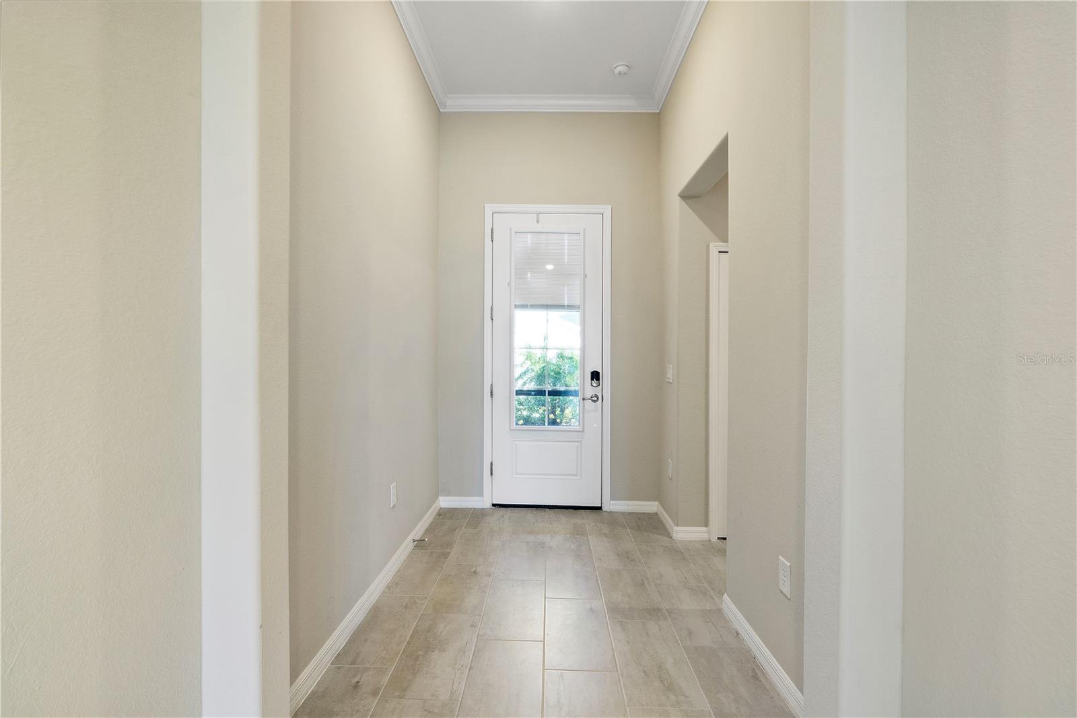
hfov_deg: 93.3
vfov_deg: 70.4
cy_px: 359
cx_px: 538
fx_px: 508
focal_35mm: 17
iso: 800
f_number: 6.7
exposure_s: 1/20
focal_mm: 17
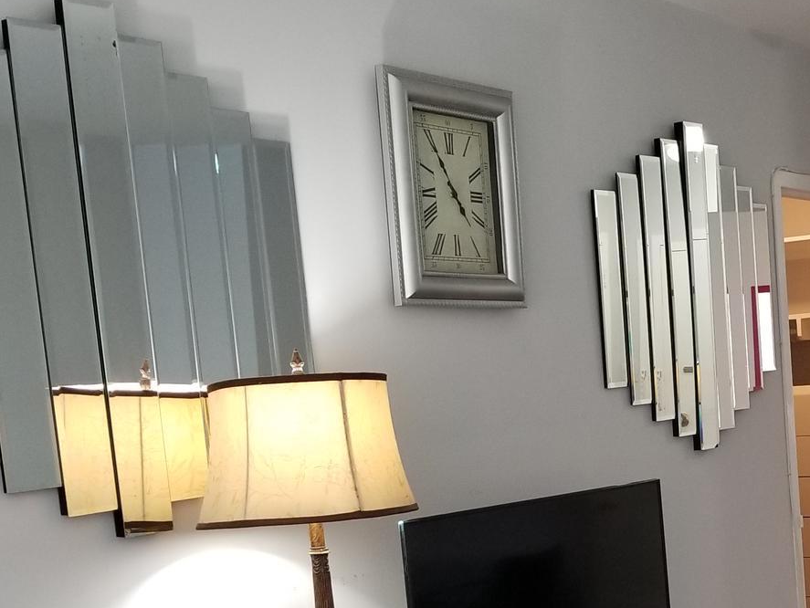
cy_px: 558
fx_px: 1405
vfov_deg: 23.7
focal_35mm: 60
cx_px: 760
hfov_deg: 30.5
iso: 160
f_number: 1.7
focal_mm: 4.25
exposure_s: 1/40
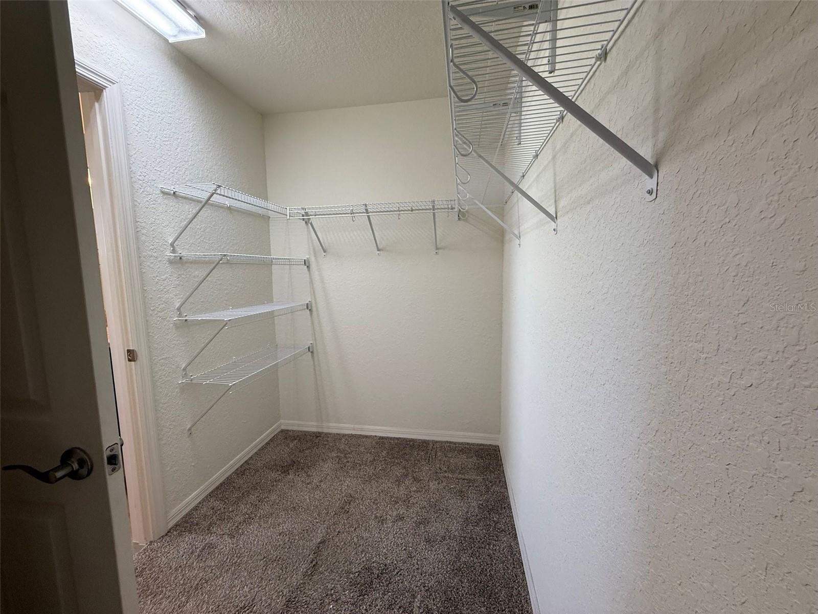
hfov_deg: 102.1
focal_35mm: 14
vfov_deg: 85.7
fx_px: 331
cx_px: 409
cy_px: 307
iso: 320
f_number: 2.2
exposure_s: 1/120
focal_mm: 2.22
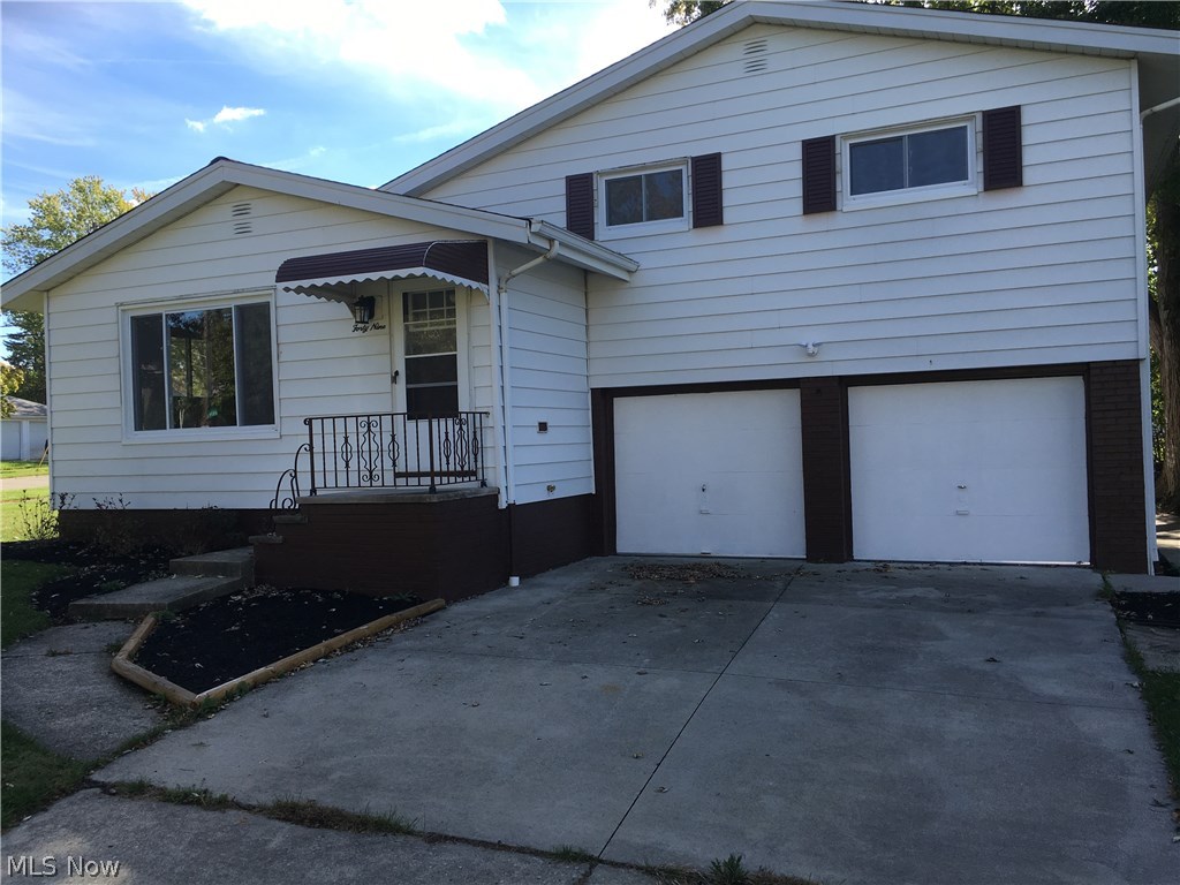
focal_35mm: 29
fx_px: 989
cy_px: 442
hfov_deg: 61.7
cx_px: 590
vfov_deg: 48.2
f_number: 2.2
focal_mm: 4.15
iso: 25
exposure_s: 1/680
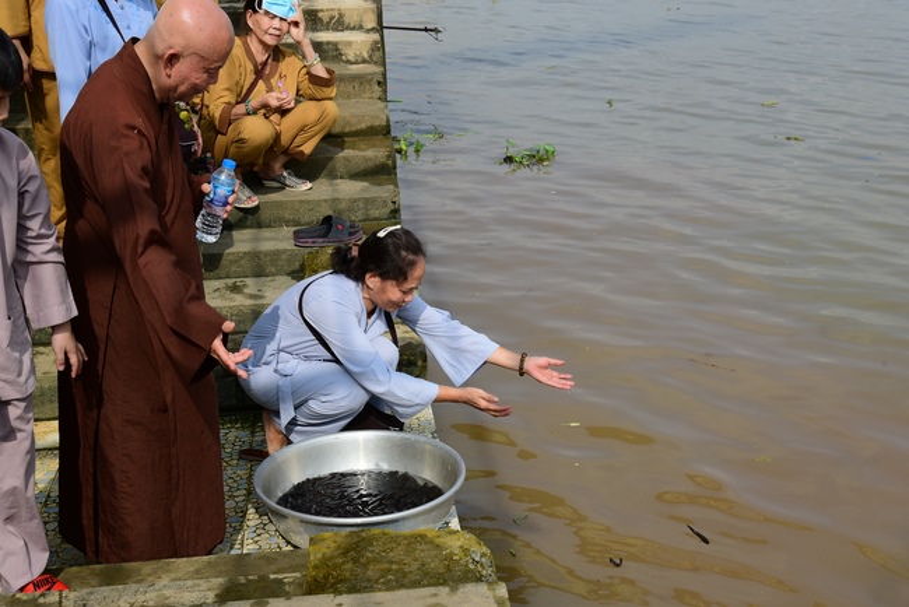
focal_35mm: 50
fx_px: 1263
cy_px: 304
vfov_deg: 27.0
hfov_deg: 39.6
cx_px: 454
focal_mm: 50
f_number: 8
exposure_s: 1/500
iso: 200
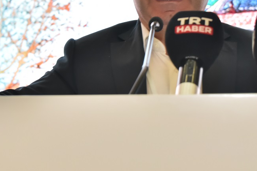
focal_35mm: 134
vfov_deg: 10.2
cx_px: 173
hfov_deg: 15.3
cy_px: 12
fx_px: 957
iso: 2000
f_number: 5.6
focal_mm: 58
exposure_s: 1/40
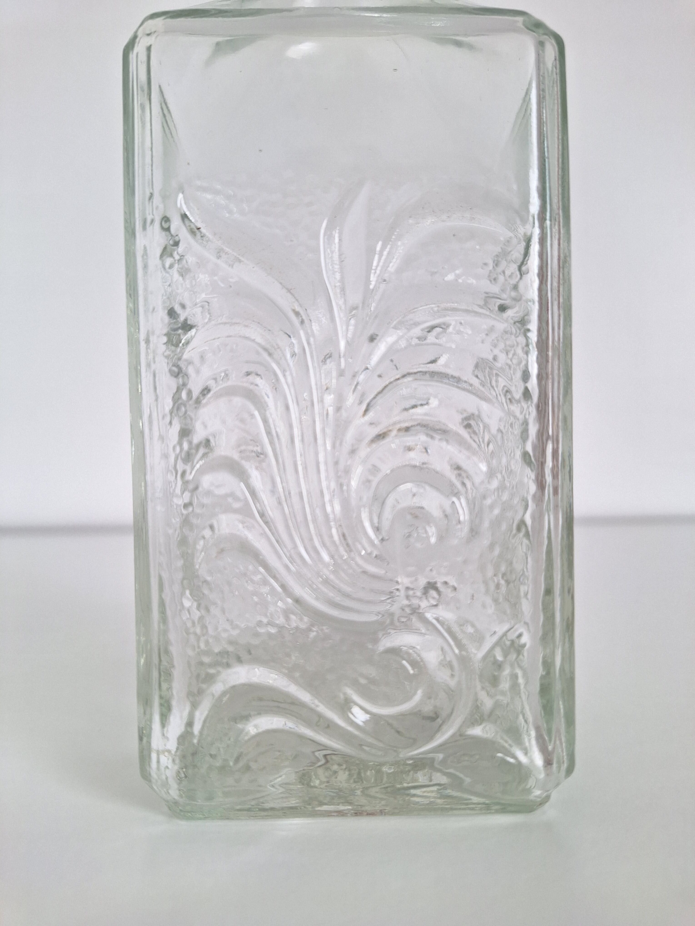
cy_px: 463
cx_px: 348
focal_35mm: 23
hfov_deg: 58.9
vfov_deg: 73.9
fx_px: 616
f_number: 1.8
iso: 40
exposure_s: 1/100
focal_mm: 5.54
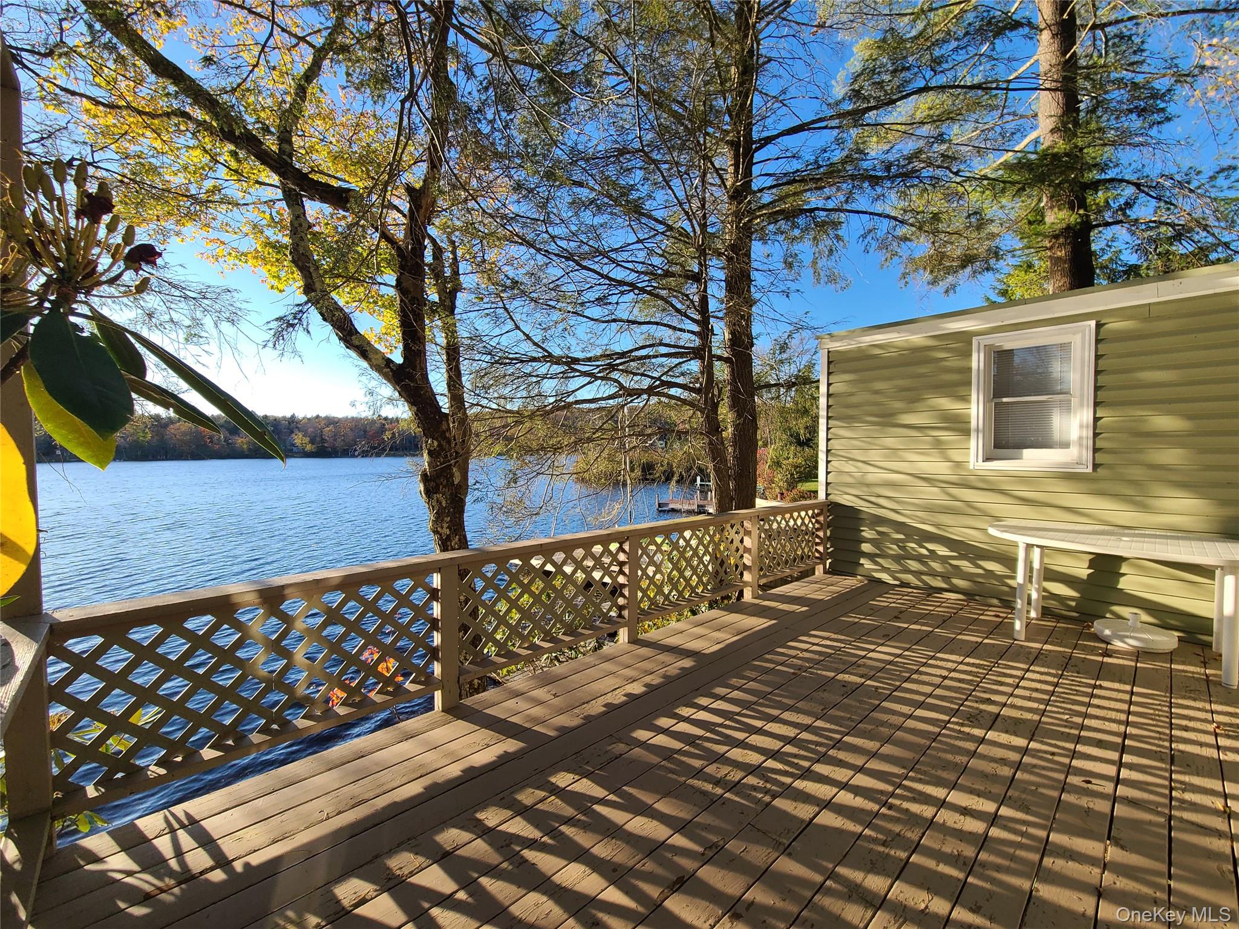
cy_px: 464
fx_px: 465
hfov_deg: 106.2
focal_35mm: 13
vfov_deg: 89.9
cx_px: 620
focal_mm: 2.2
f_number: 2.2
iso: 50
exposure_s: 1/666
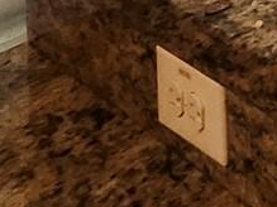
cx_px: 909
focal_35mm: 95
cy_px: -496
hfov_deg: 10.3
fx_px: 760
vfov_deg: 9.6
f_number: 2.2
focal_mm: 1.74
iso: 160
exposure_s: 1/60
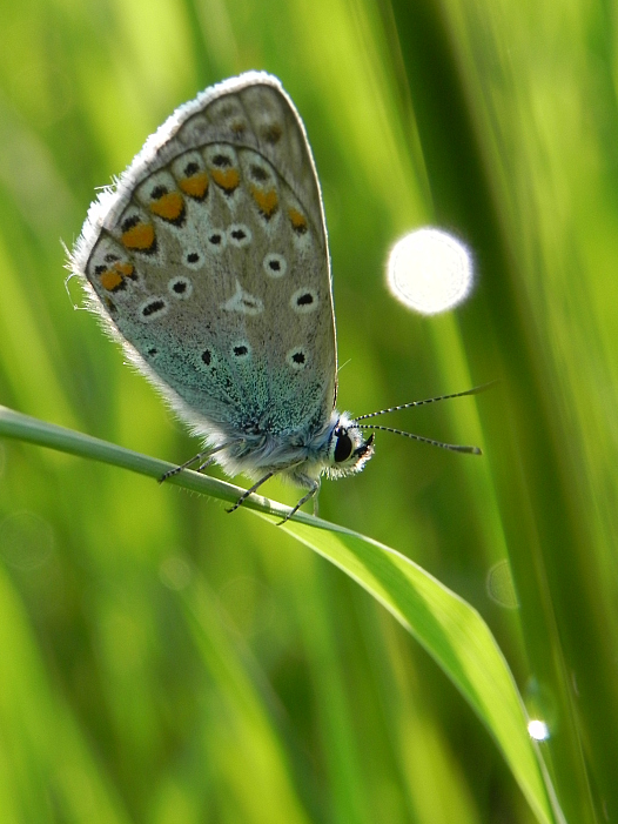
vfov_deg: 17.1
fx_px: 2737
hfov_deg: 12.9
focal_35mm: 115
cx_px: 334
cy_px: 384
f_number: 5
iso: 160
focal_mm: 18.8
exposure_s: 1/185
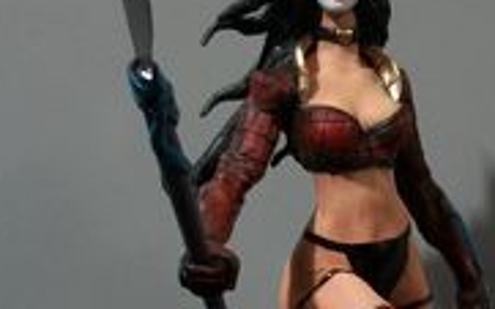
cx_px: 342
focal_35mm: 90
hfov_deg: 22.9
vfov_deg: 14.3
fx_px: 1214
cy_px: 309
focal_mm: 5.7
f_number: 2.9
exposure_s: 1/8
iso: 220
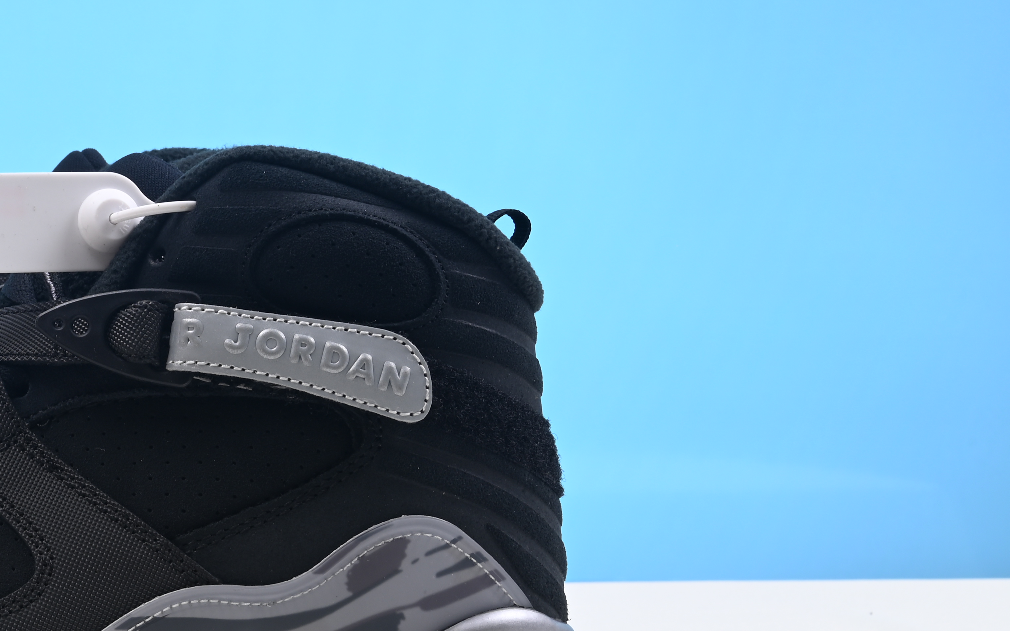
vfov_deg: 15.2
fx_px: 2367
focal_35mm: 86
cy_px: 267
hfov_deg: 23.2
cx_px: 22
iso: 100
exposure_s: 1/2
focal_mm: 39
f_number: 16
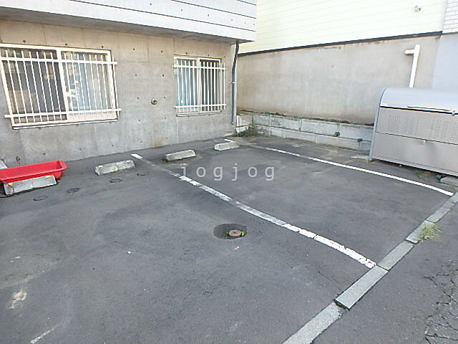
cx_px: 229
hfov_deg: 79.0
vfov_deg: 63.4
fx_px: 278
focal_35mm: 21
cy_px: 172
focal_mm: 3.7
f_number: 3.5
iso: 320
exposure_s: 1/160
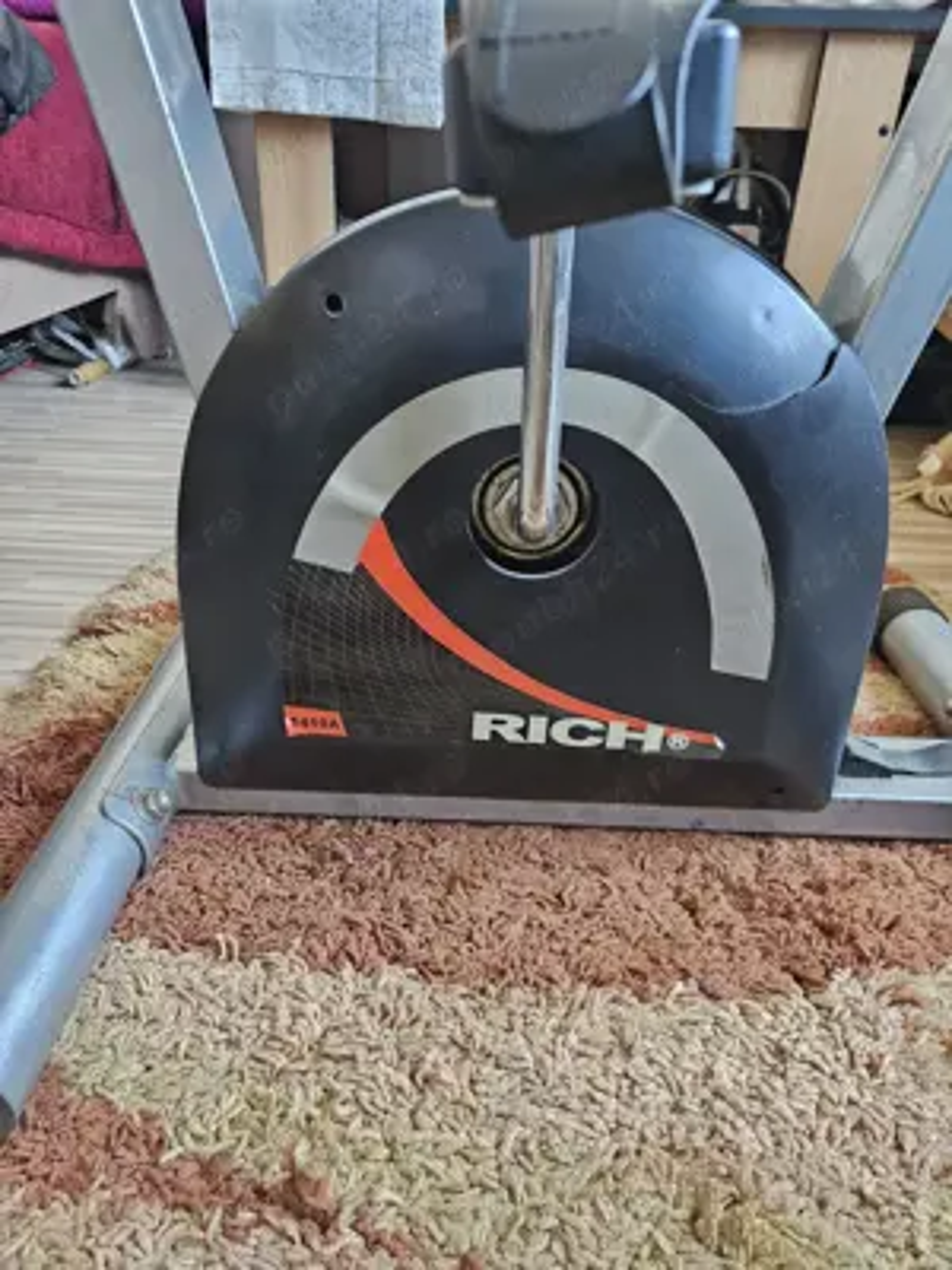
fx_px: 843
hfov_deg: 58.9
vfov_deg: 73.9
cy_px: 635
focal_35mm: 23
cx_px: 476
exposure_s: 1/33
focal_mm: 5.4
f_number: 1.8
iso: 640
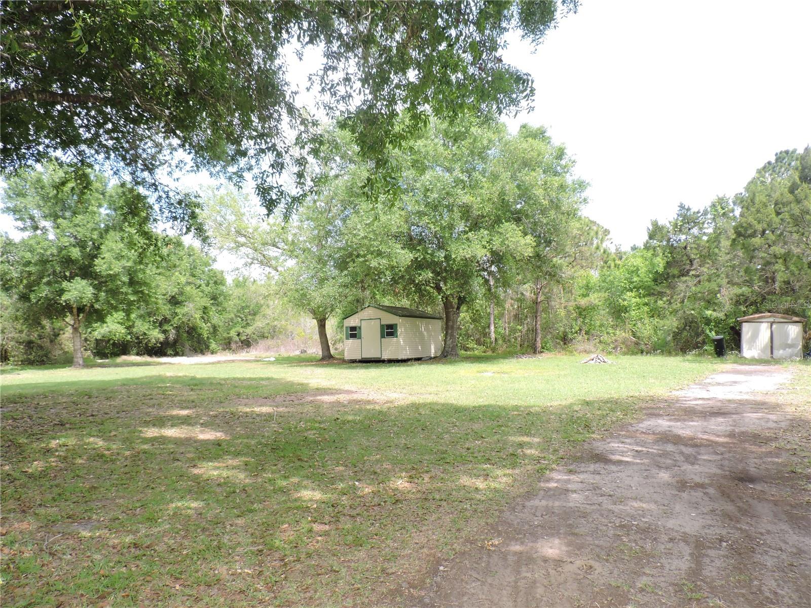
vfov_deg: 56.8
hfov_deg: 71.6
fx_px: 562
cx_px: 406
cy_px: 304
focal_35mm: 24
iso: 360
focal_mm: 4.3
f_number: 3
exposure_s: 1/1000
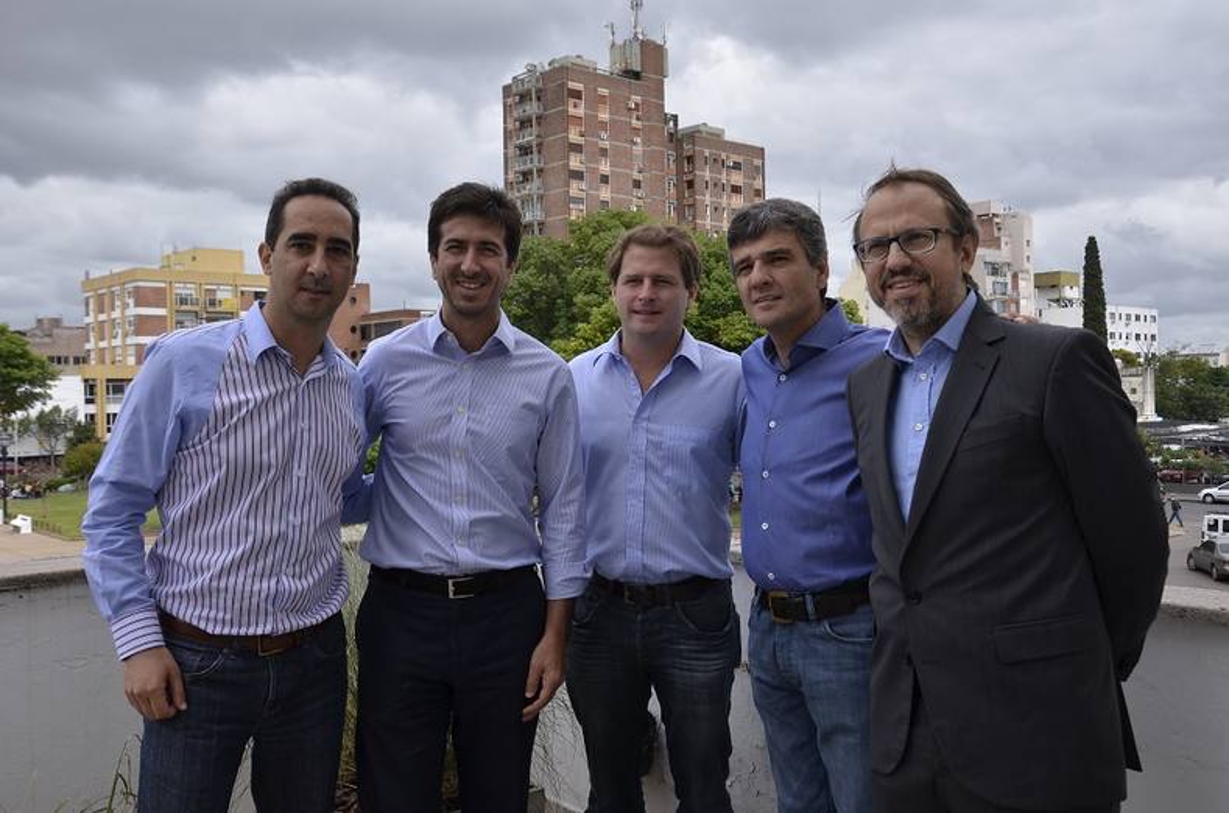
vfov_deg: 39.8
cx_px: 614
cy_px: 406
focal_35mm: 33
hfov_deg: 57.3
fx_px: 1124
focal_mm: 22
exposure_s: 1/160
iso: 100
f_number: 10
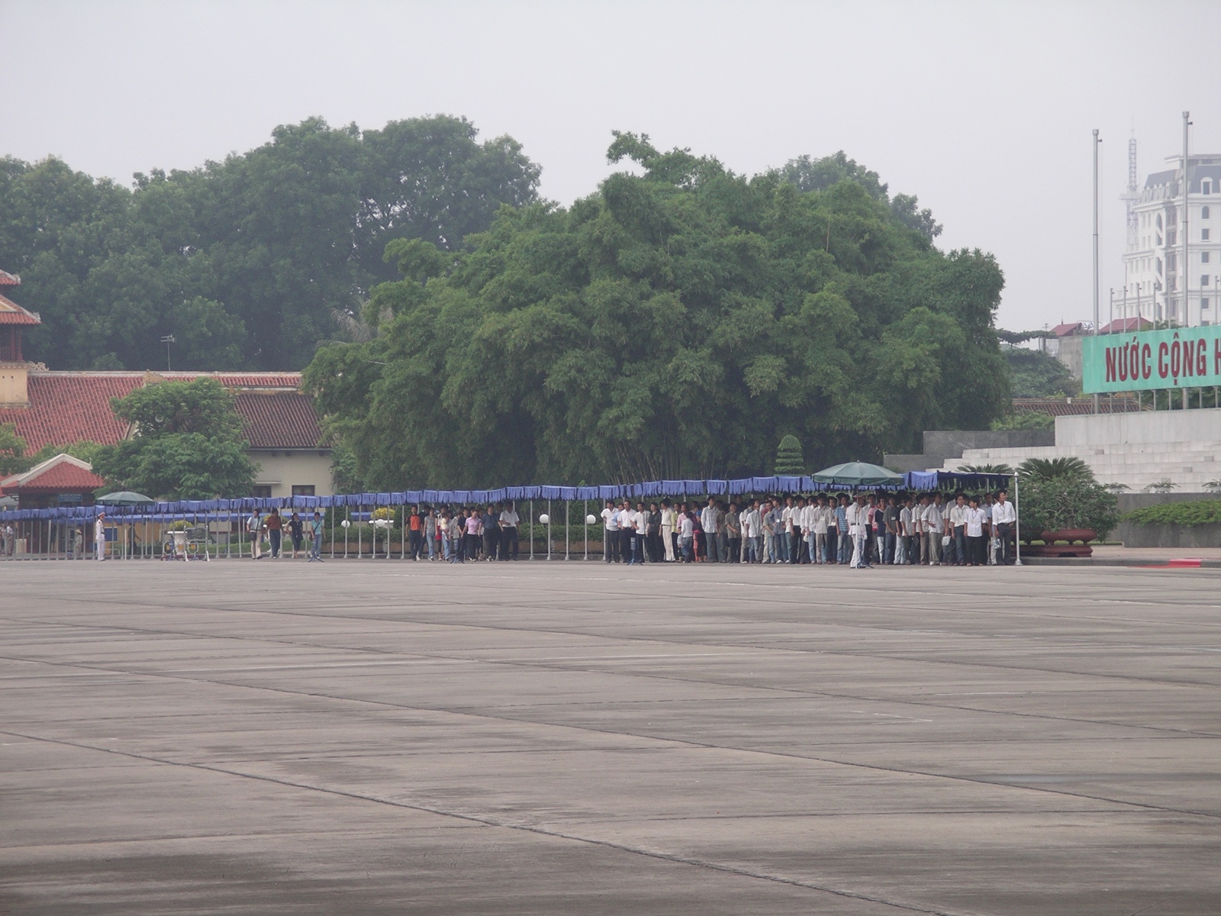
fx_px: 6596
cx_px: 610
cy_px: 458
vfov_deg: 7.9
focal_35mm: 187
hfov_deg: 10.6
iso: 100
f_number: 4.6
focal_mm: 39
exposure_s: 1/160
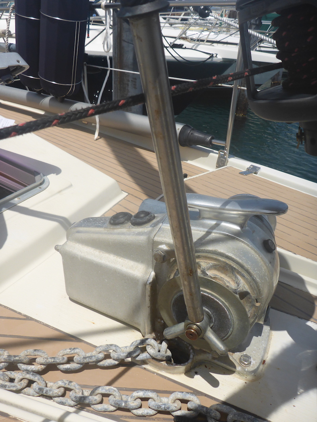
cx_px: 158
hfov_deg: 49.7
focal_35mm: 28
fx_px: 342
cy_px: 211
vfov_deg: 63.4
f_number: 10
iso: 100
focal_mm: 4.9
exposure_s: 1/250
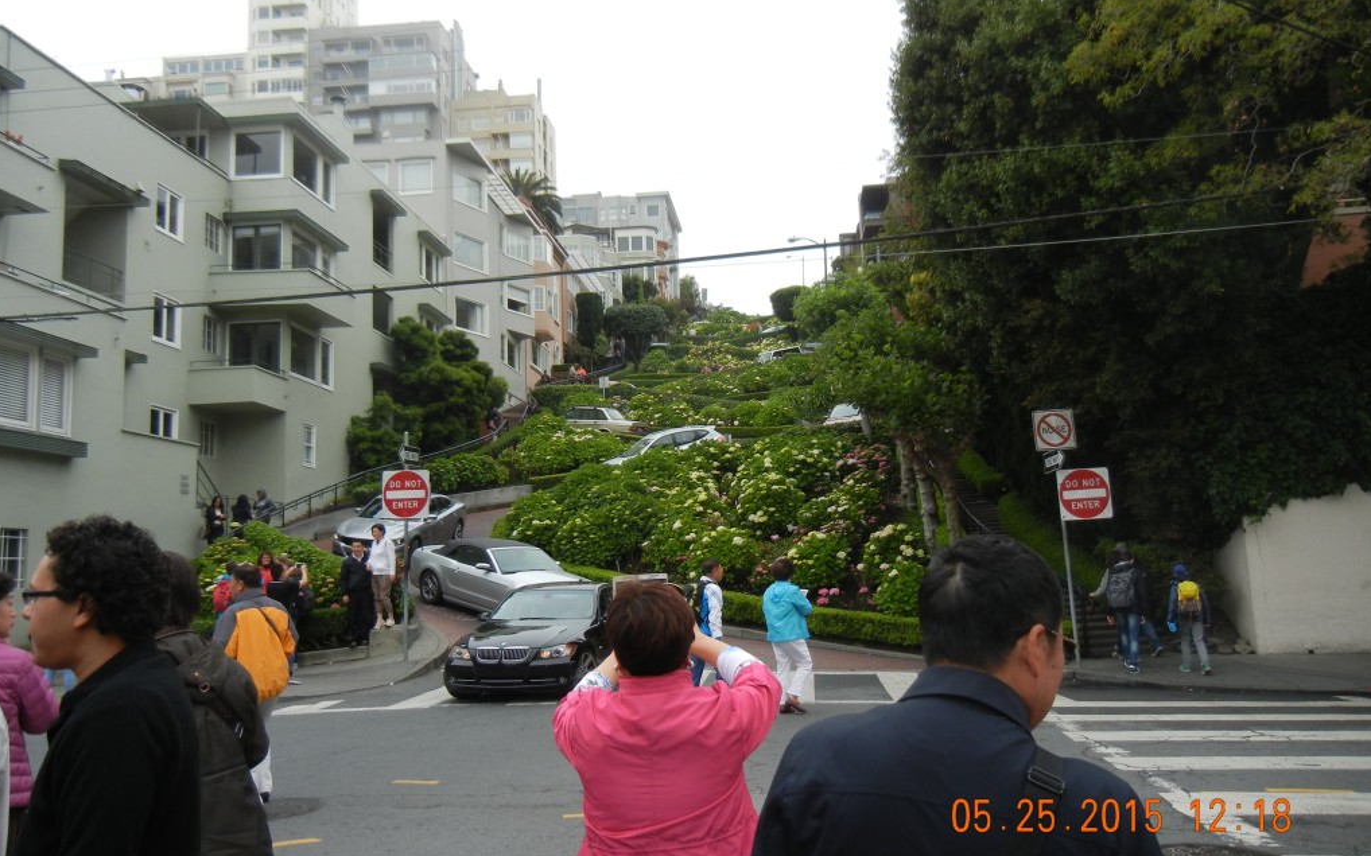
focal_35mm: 32
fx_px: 1196
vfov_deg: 39.4
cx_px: 686
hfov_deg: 59.7
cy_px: 406
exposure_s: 1/406
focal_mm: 5.4
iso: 160
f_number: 3.5
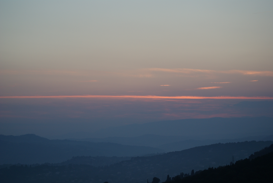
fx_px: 854
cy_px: 92
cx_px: 136
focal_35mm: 112
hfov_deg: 18.2
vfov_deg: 12.2
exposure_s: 1/125
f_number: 4.5
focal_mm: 75
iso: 200
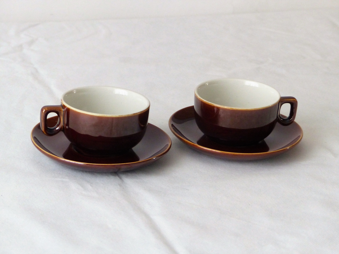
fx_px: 1508
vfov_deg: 9.6
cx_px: 170
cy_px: 127
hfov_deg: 12.8
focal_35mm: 154
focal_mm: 25.2
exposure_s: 1/60
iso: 400
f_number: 2.8
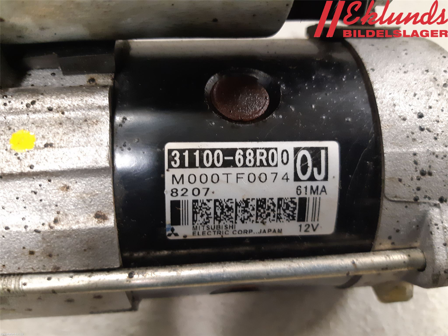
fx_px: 336
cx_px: 224
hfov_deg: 67.3
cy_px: 168
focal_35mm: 26
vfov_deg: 53.1
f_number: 1.7
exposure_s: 1/25
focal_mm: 3.93
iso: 250
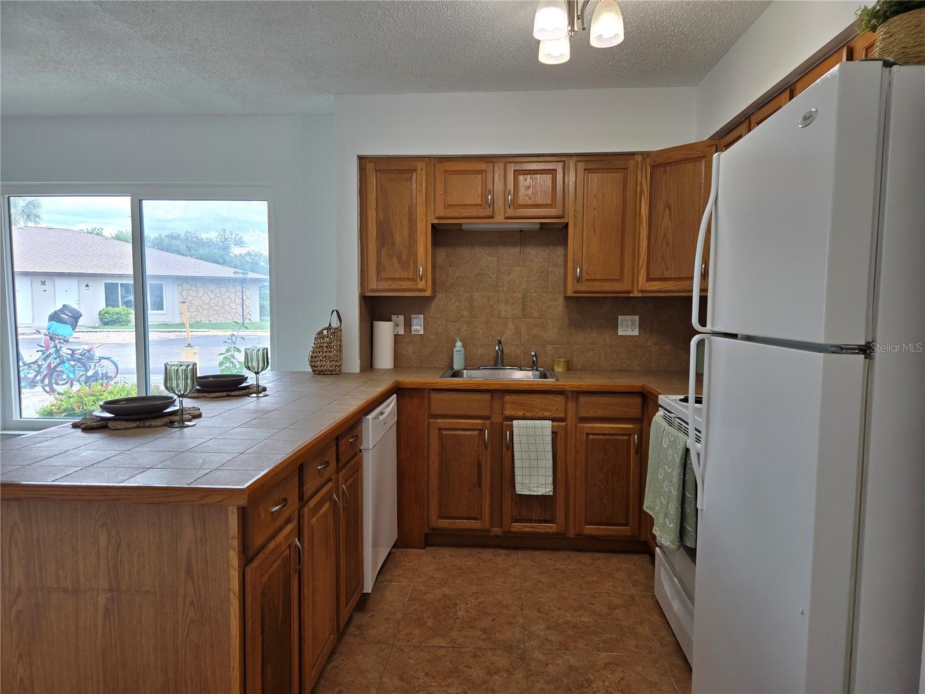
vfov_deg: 58.9
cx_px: 462
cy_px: 347
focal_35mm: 23
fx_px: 615
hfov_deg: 73.9
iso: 50
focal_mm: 5.4
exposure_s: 1/120
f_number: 1.8
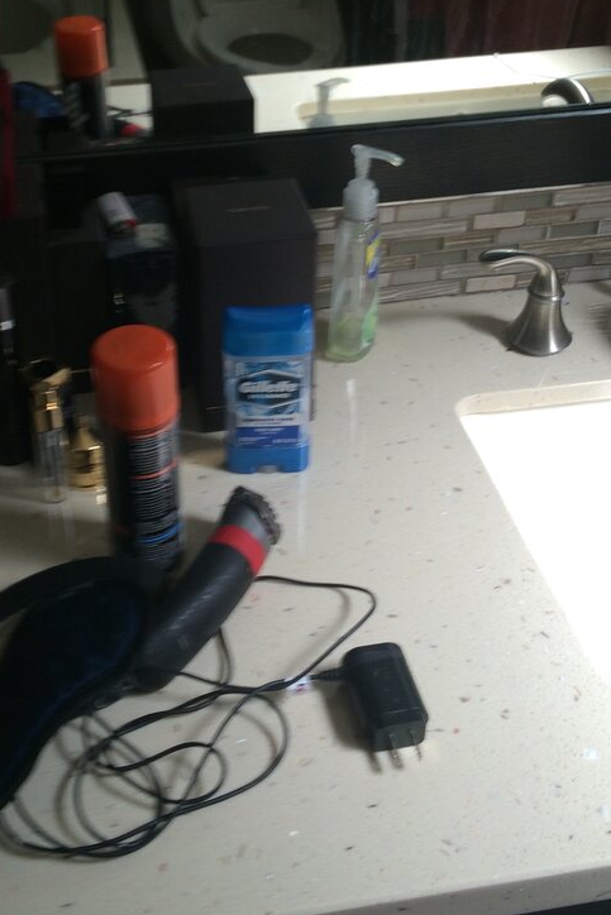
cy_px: 326
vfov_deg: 43.2
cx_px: 223
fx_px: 1145
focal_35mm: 45
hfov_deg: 29.7
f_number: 2.2
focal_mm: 4.15
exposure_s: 1/60
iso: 50
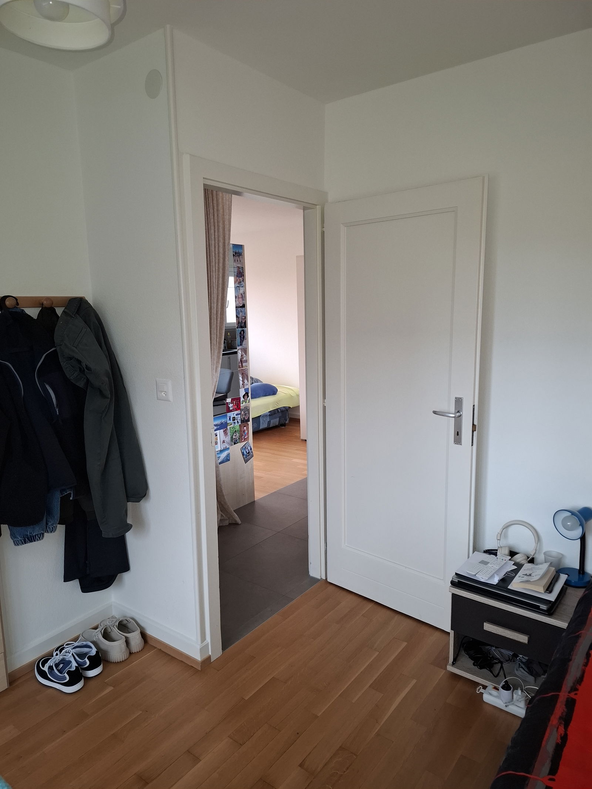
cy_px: 394
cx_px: 296
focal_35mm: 23
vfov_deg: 73.9
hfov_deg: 58.9
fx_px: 524
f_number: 1.8
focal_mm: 5.54
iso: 320
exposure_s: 1/50
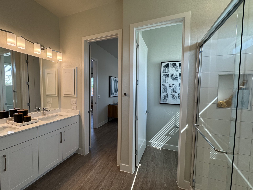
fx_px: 102
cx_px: 126
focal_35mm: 14
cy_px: 95
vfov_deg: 85.7
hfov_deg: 102.1
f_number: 2.2
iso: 64
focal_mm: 2.22
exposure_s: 1/120
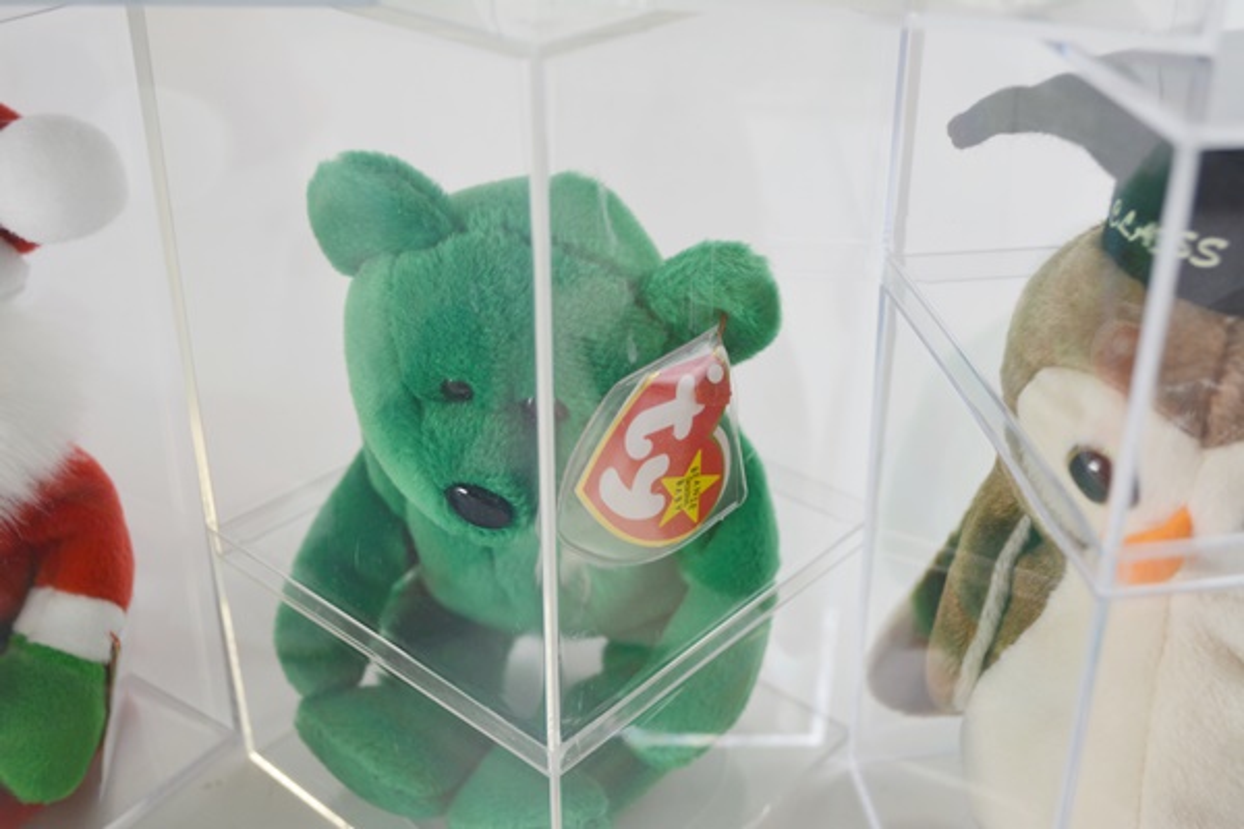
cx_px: 622
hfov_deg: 45.0
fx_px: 1503
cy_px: 414
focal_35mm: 44
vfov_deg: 30.8
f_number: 5.6
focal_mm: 29
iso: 400
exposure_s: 1/125
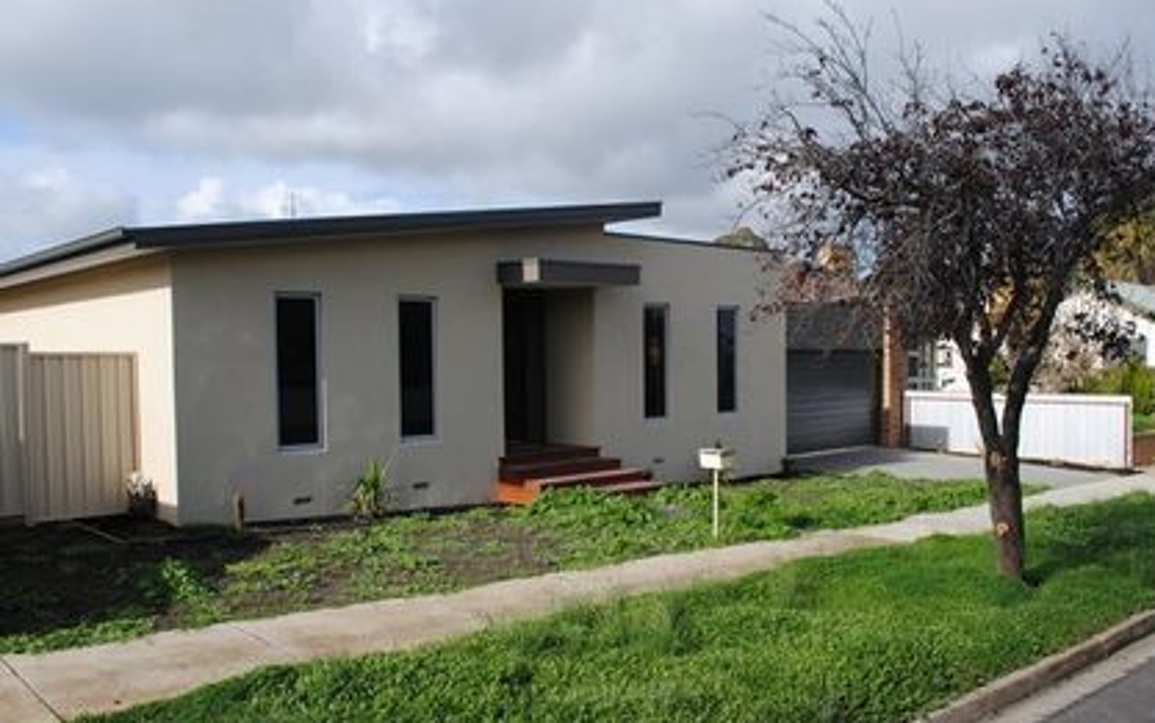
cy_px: 403
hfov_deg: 61.2
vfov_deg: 40.6
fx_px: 976
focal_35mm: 31
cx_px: 607
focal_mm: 18
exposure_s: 1/250
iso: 100
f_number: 8
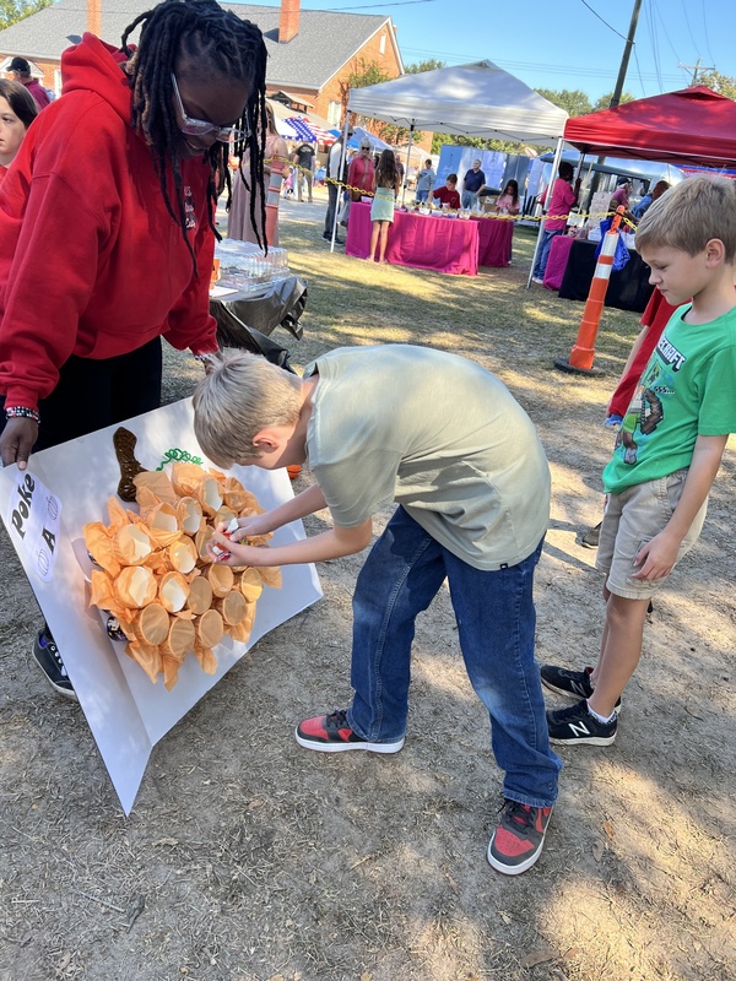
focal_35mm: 26
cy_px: 490
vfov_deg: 67.3
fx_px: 737
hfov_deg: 53.1
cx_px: 368
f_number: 1.5
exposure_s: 1/448
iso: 50
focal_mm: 5.7
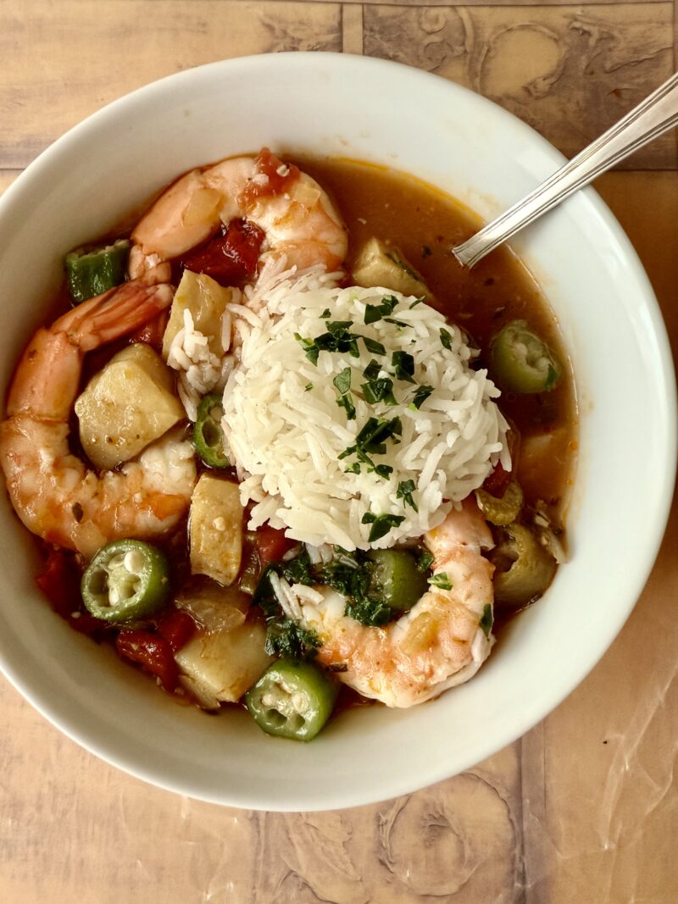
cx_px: 339
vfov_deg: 71.6
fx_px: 627
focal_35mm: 24
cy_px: 452
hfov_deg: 56.8
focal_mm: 2.22
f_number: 2.2
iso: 320
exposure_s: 1/80
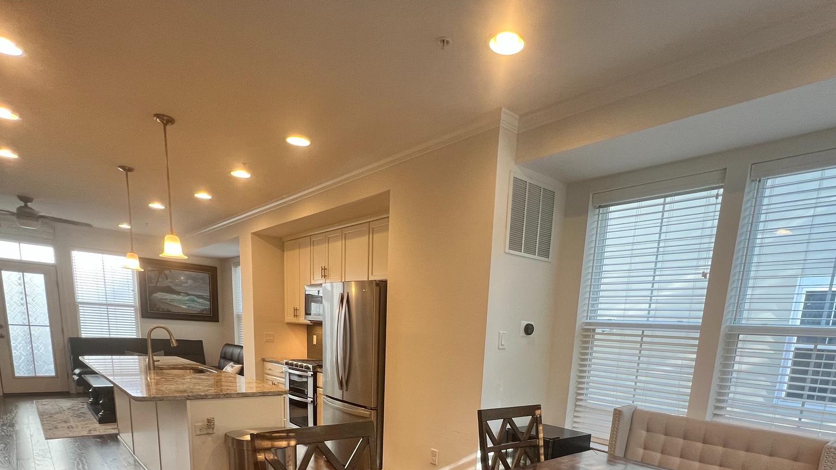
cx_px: 457
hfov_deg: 86.4
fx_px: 443
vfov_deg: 49.0
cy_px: 435
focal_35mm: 20
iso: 160
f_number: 1.8
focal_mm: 1.57
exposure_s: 1/120
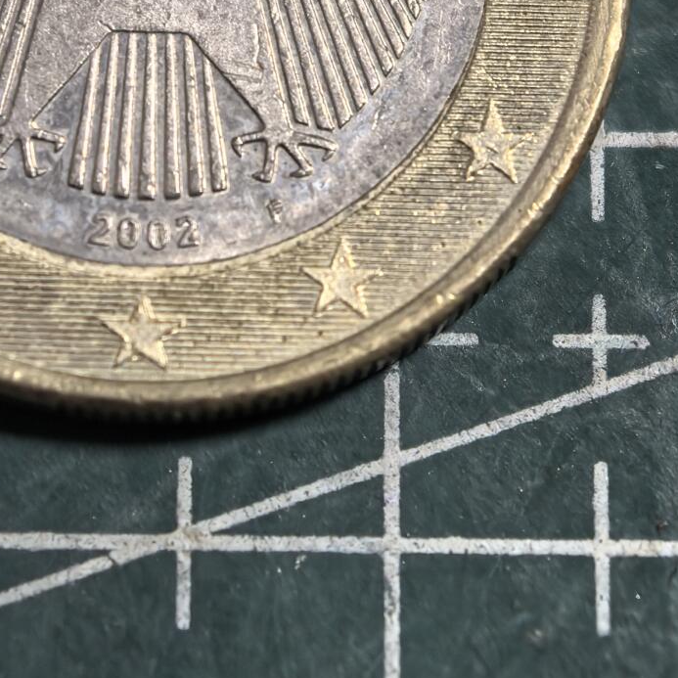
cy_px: -64
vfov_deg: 8.0
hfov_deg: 8.0
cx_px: 175
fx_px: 4831
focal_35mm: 218
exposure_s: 1/100
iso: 500
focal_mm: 15
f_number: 2.1
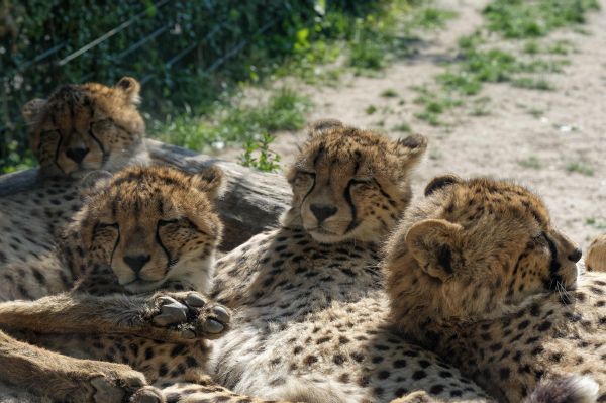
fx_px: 1211
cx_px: 303
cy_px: 202
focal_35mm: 72
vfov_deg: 18.9
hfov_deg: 28.1
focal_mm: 48
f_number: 5.6
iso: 125
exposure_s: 1/640
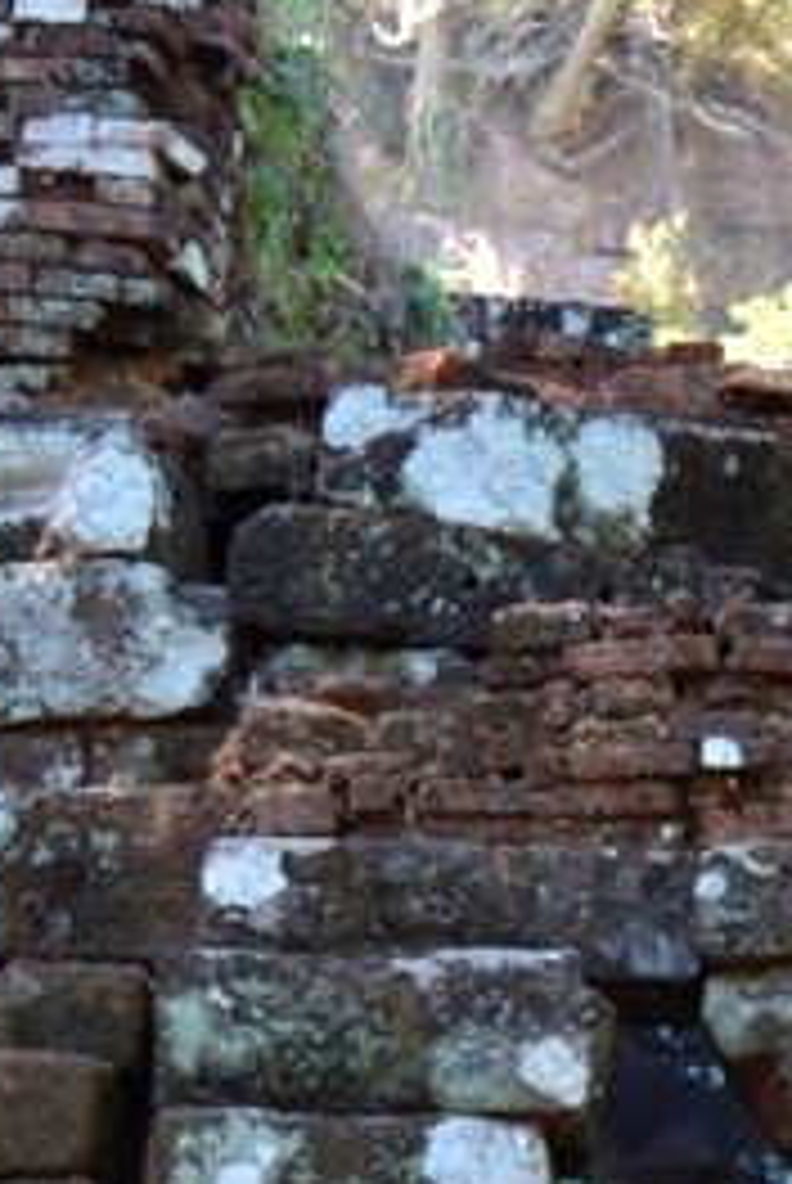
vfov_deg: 11.7
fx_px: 5595
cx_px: 932
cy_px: 1600
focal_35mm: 170
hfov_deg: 8.0
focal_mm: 24
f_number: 3.8
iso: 200
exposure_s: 1/100
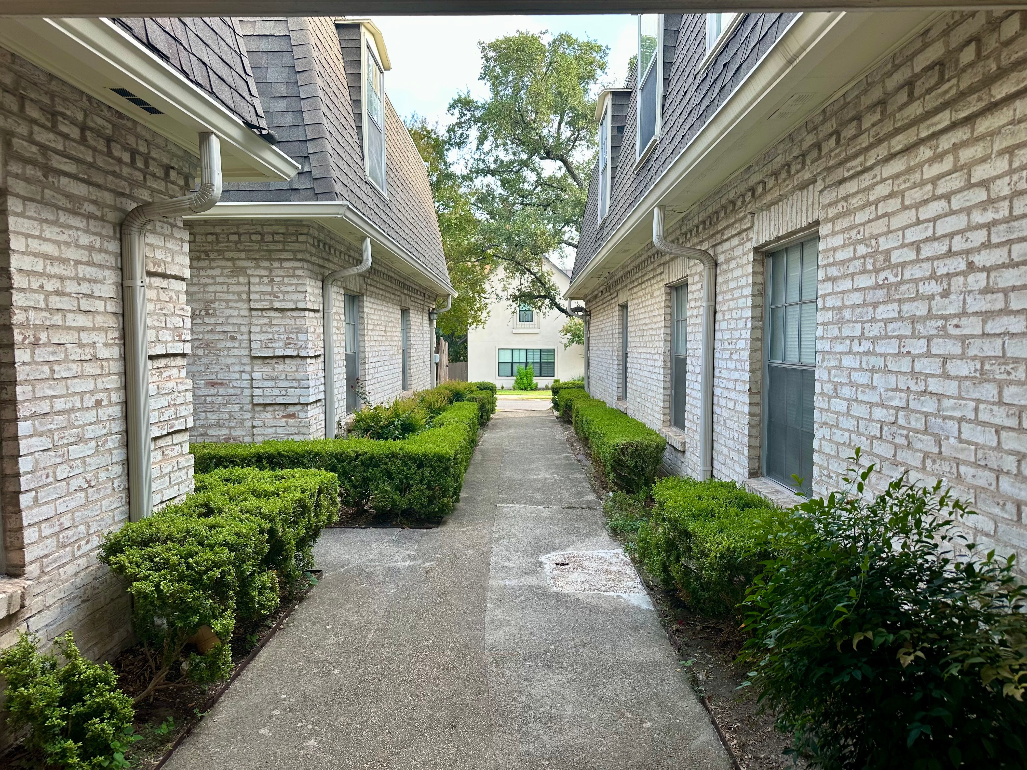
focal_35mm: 24
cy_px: 385
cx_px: 514
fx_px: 712
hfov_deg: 71.6
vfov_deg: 56.8
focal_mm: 6.86
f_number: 1.78
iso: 64
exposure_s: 1/218
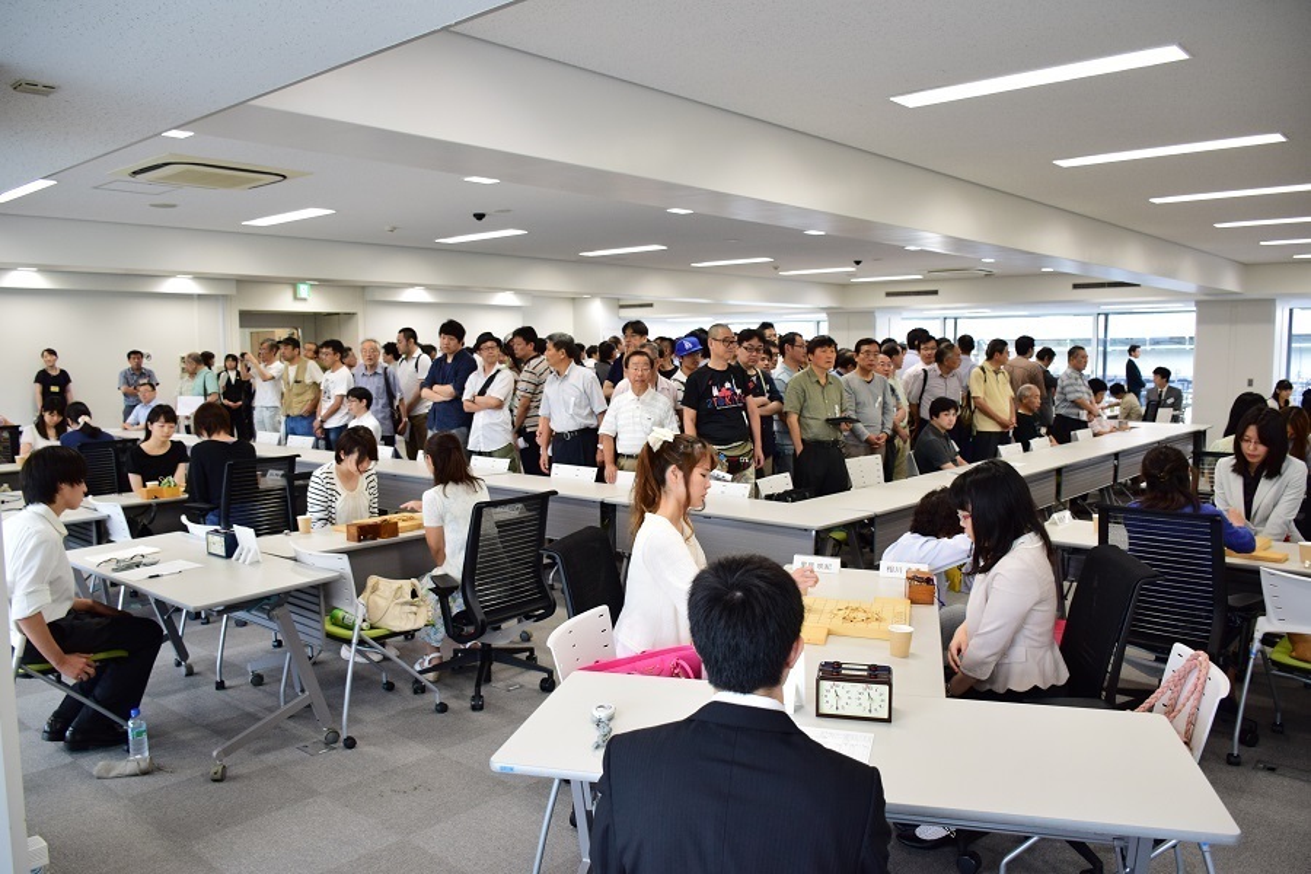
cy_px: 437
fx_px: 983
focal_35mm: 27
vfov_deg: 47.9
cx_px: 656
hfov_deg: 67.4
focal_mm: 18
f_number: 3.5
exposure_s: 1/200
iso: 800
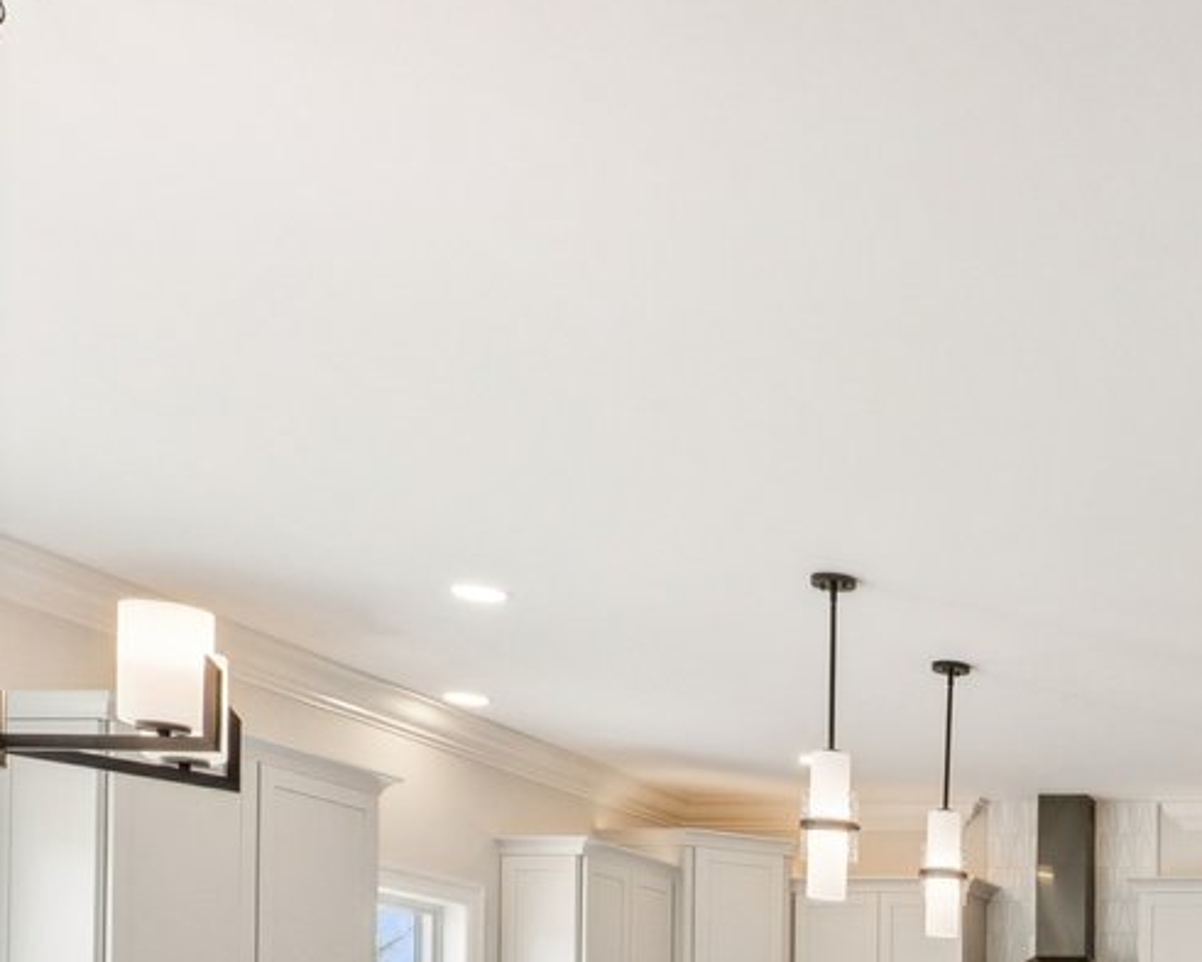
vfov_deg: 27.7
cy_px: 1186
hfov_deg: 36.4
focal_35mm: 47
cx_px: 1136
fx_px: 1672
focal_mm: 12
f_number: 9
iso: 320
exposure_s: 1/30
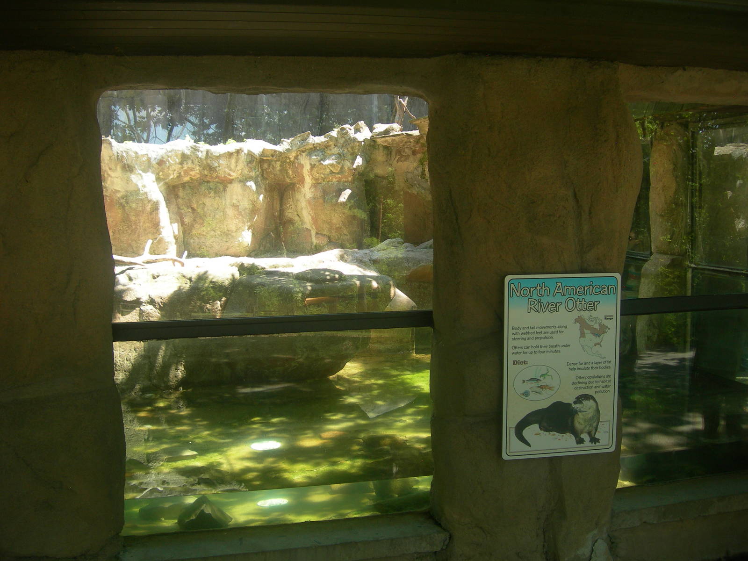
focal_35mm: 38
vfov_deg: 37.7
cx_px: 374
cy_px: 280
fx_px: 821
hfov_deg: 49.0
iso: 50
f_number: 2.8
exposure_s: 1/102
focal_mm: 7.8
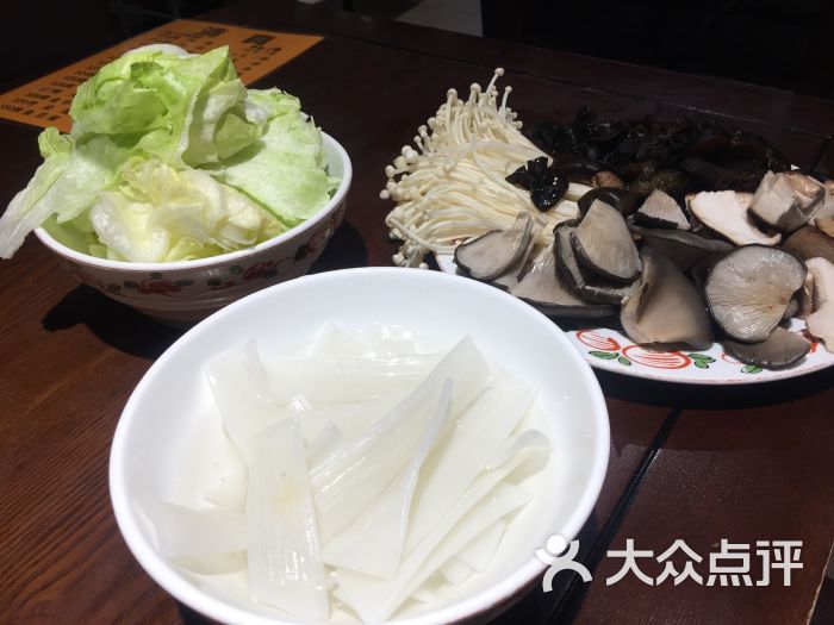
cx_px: 417
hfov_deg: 61.7
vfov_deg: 48.2
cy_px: 312
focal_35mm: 29
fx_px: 699
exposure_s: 1/50
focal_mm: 4.15
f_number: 2.2
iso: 32
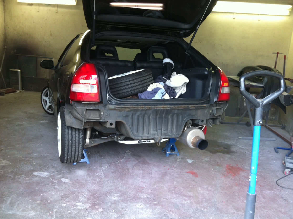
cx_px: 145
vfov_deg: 38.6
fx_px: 313
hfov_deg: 50.2
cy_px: 111
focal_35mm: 37
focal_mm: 3.85
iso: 80
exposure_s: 1/17
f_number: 2.8
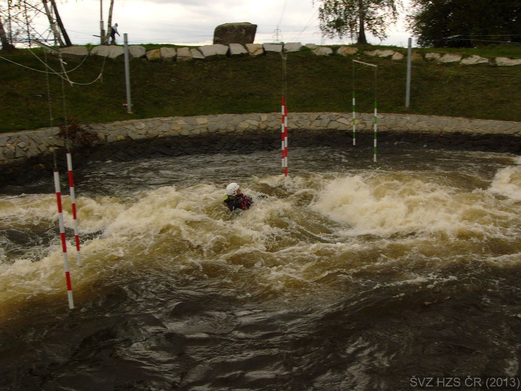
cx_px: 260
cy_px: 196
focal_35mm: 36
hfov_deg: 51.4
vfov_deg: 39.7
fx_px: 542
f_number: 7.3
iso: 100
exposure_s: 1/200
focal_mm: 6
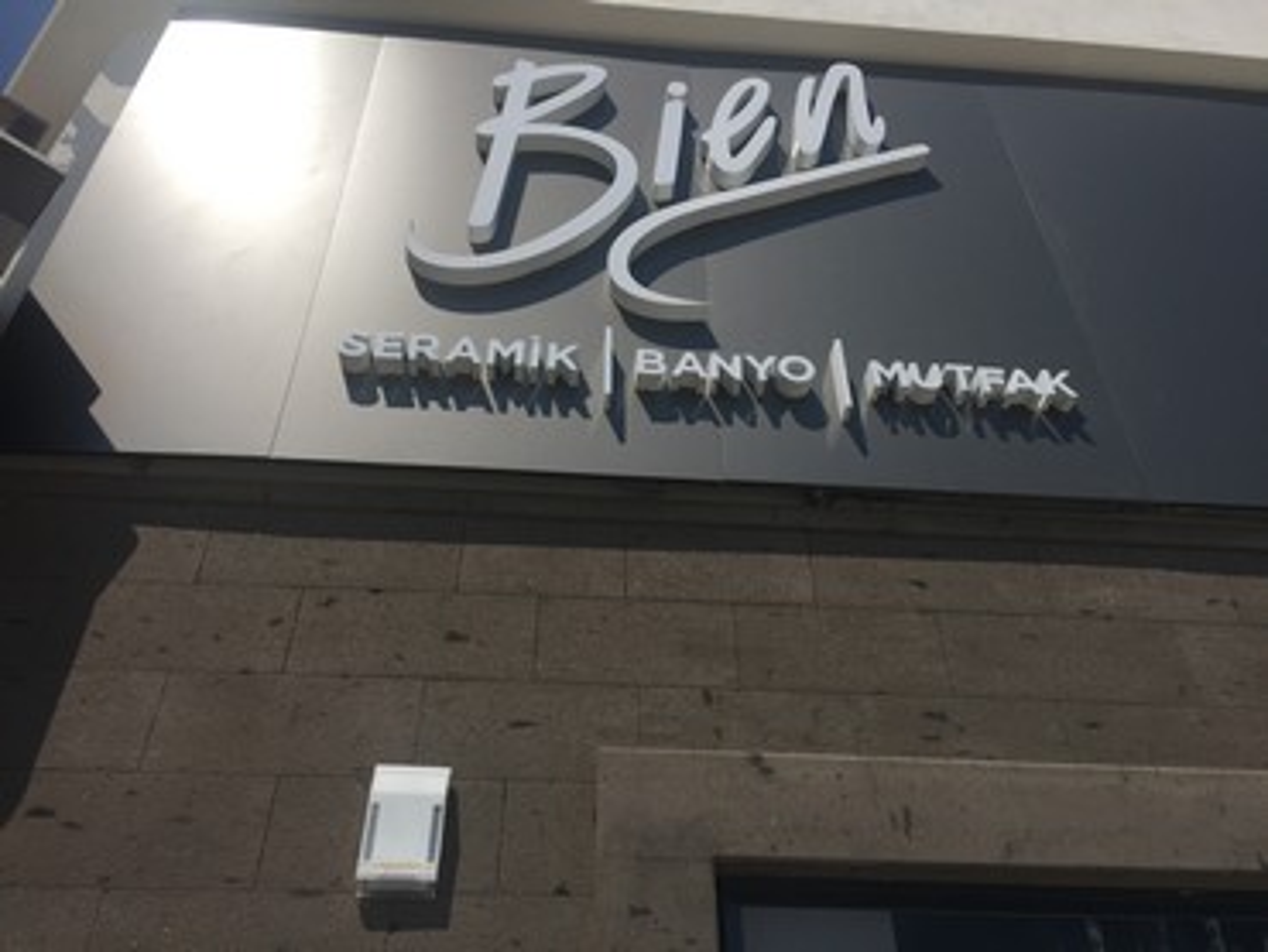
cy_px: 476
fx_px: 1063
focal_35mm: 29
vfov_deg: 48.3
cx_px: 634
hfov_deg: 61.6
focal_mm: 4.15
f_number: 2.2
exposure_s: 1/5650
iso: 32
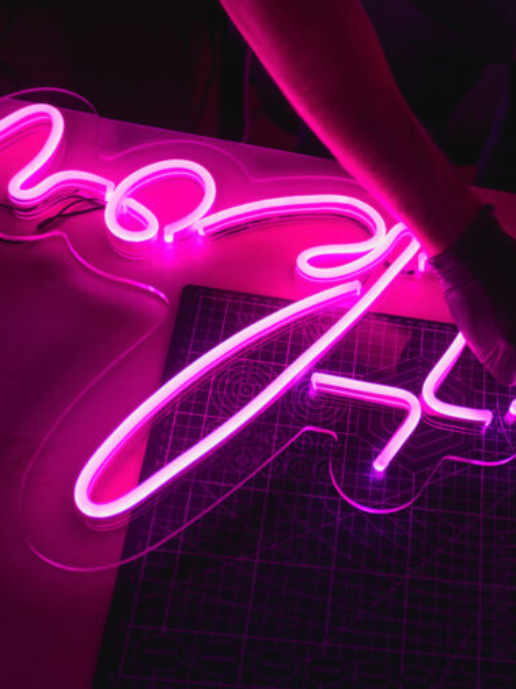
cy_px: 342
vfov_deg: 37.5
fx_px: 1014
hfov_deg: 27.6
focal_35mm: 51
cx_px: 452
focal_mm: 35
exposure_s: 1/250
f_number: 4
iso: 400
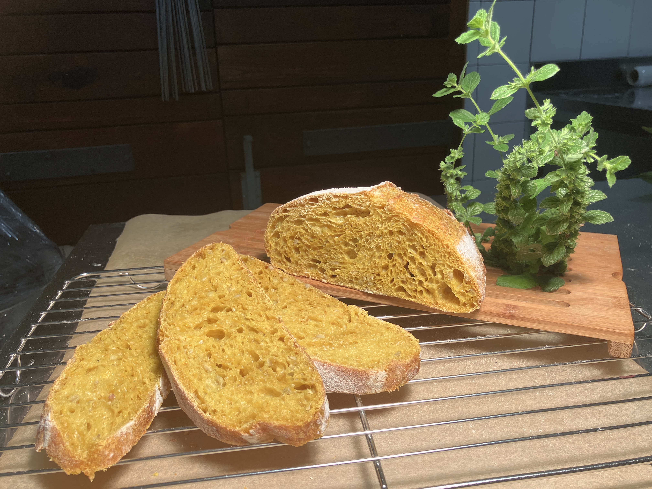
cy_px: 244
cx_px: 326
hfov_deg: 63.4
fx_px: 527
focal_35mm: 28
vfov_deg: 49.7
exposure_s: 1/116
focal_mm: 3.99
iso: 20
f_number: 1.8
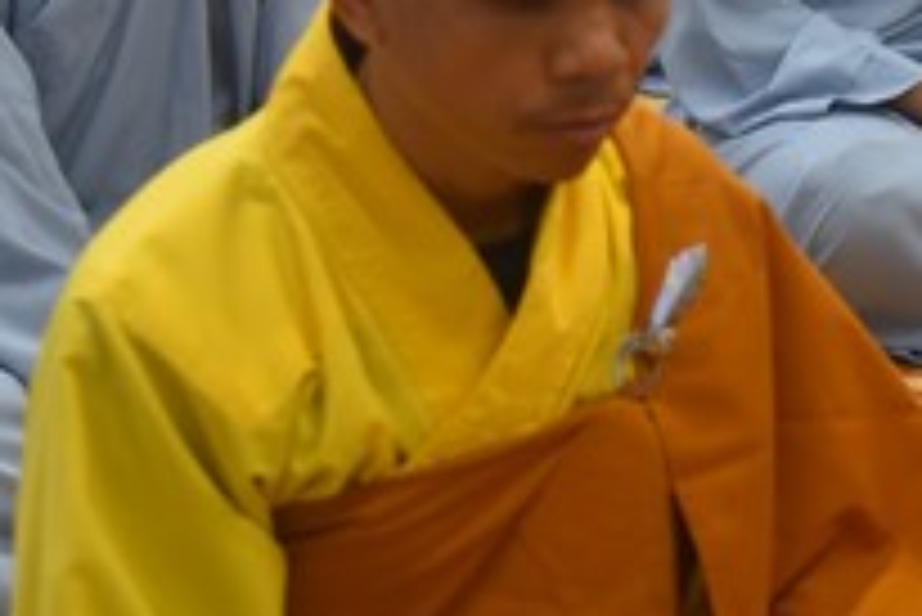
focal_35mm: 139
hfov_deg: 14.4
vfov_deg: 9.8
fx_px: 3562
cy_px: 58
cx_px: 1057
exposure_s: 1/60
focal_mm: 46
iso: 800
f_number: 4
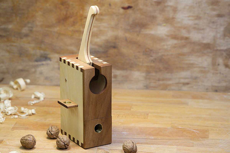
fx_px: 715
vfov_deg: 12.2
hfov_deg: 18.3
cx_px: 115
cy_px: 76
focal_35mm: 112
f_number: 3.5
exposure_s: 1/320
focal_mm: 75
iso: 1600
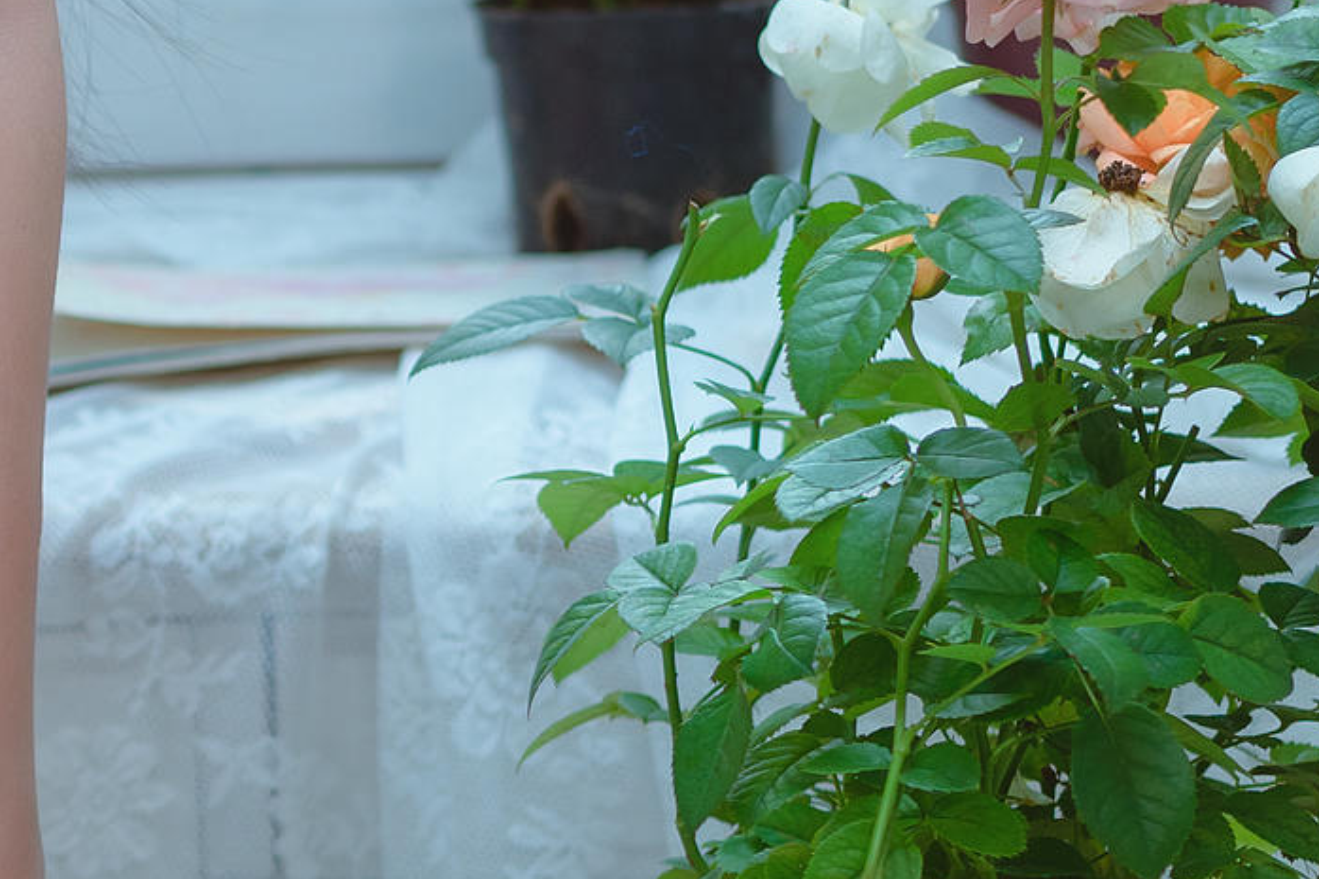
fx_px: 7582
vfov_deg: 6.6
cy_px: 386
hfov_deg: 9.6
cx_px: -788
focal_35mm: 207
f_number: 2.8
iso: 100
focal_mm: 35
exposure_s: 1/320
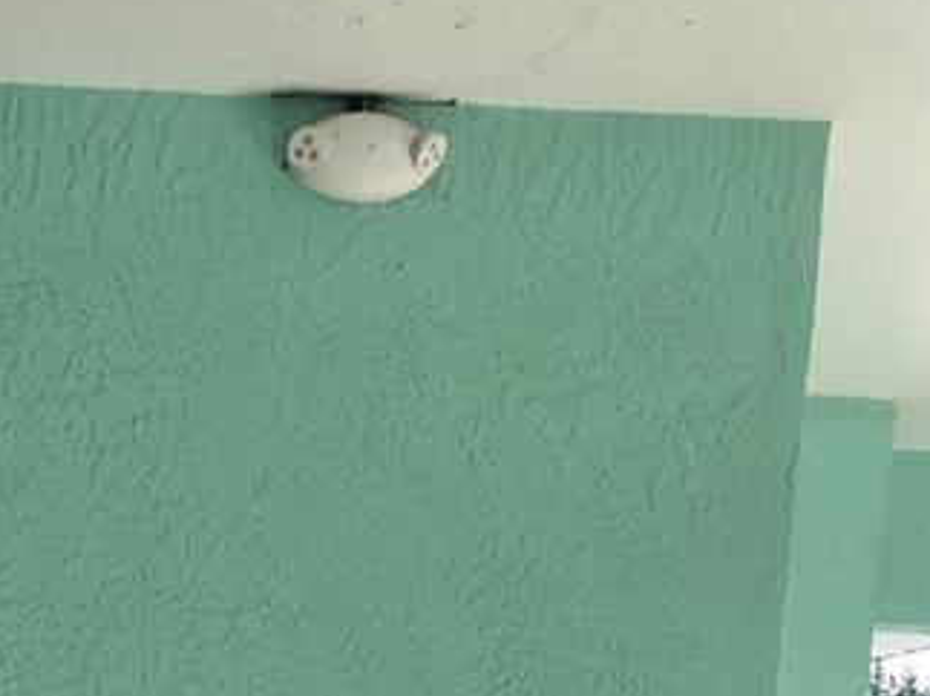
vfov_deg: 12.2
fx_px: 2793
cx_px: -184
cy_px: 1501
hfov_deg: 18.0
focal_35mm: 104
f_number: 1.8
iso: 20
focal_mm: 3.99
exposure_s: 1/505
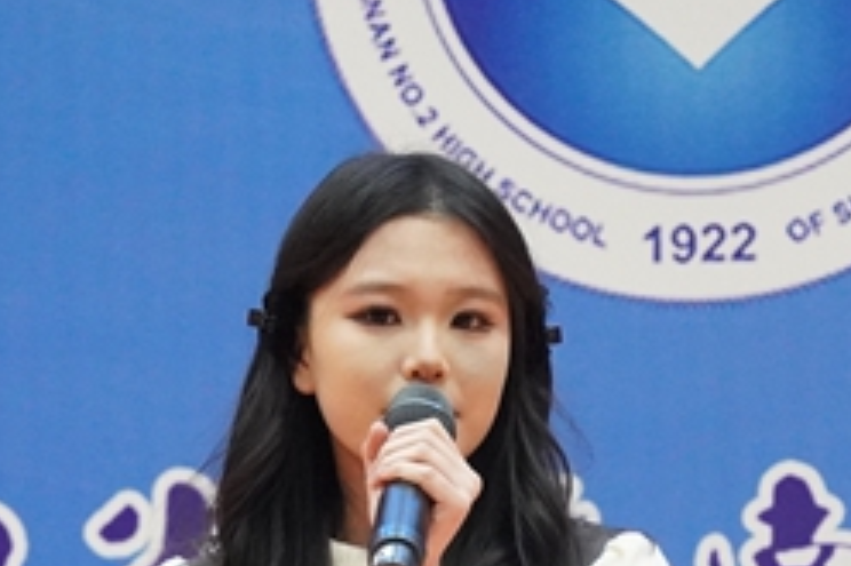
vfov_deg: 3.9
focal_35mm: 349
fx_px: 8244
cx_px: 357
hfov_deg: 5.9
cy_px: 750
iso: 4000
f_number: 5
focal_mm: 72
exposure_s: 1/125
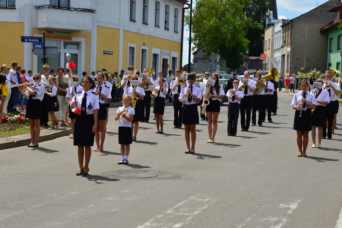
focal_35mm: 82
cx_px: 171
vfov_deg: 16.5
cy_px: 114
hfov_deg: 24.6
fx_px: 783
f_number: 11
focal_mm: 55
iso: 220
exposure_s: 1/320
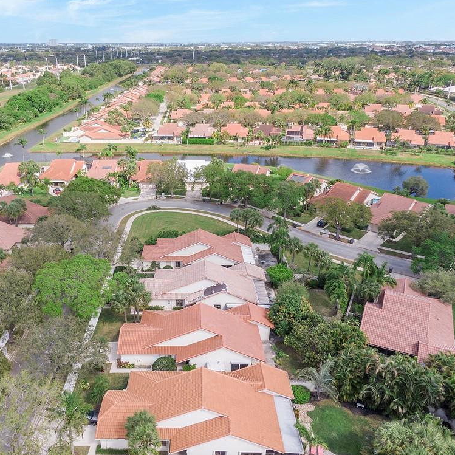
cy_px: 227
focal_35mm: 29
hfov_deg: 55.4
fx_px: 431
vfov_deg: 55.6
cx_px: 192
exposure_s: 1/1000
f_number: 2.8
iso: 100
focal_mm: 4.39
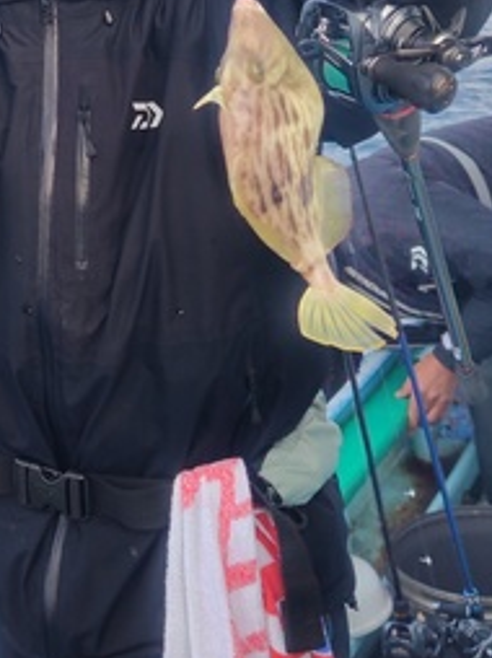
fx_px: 1101
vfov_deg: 31.8
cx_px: 18
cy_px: 73
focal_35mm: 58
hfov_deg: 24.2
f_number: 1.9
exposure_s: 1/465
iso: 50
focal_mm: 5.6
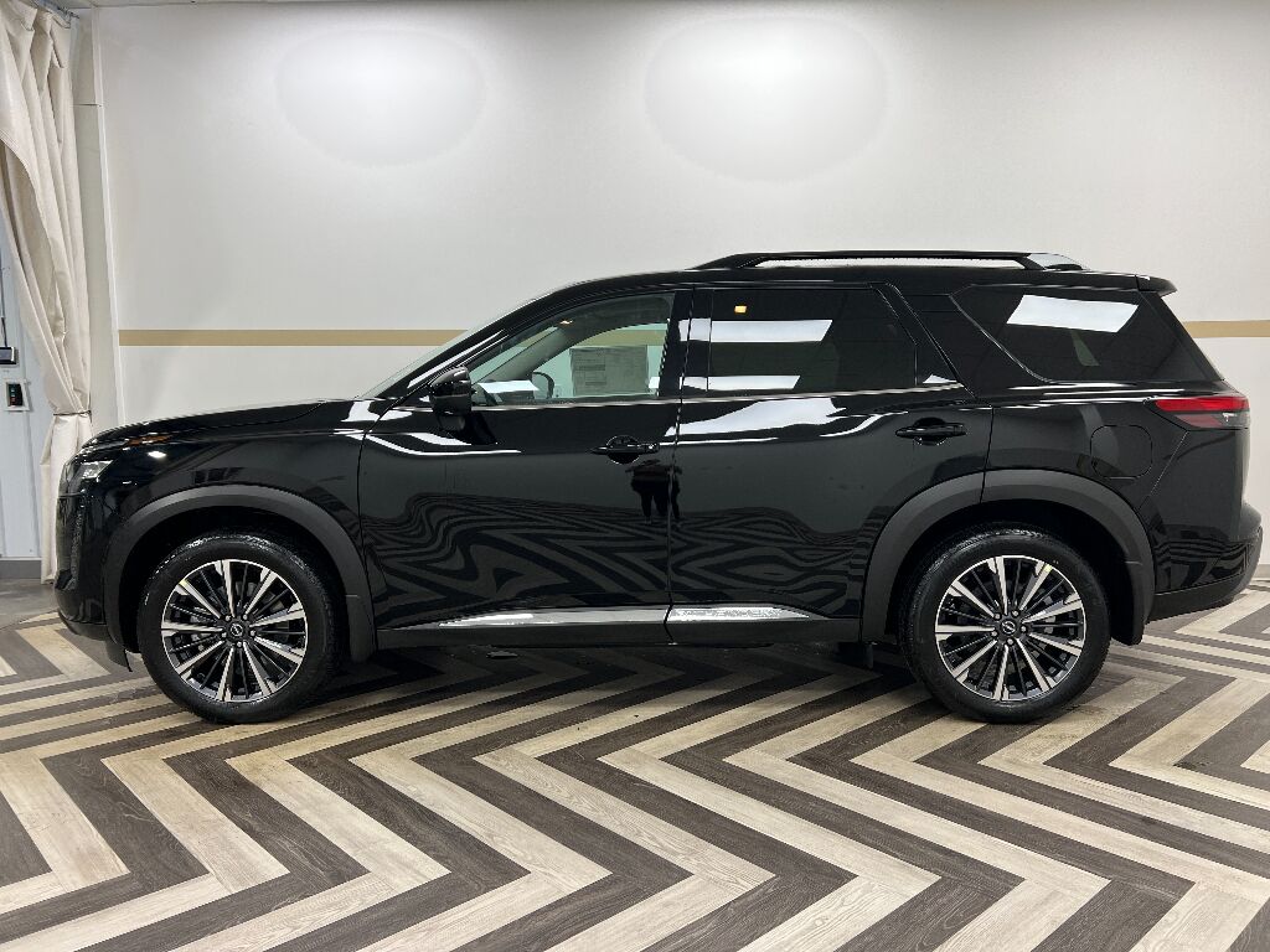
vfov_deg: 53.1
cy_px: 476
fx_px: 954
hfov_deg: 67.3
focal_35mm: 26
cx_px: 635
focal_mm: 5.7
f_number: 1.5
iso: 80
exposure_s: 1/120
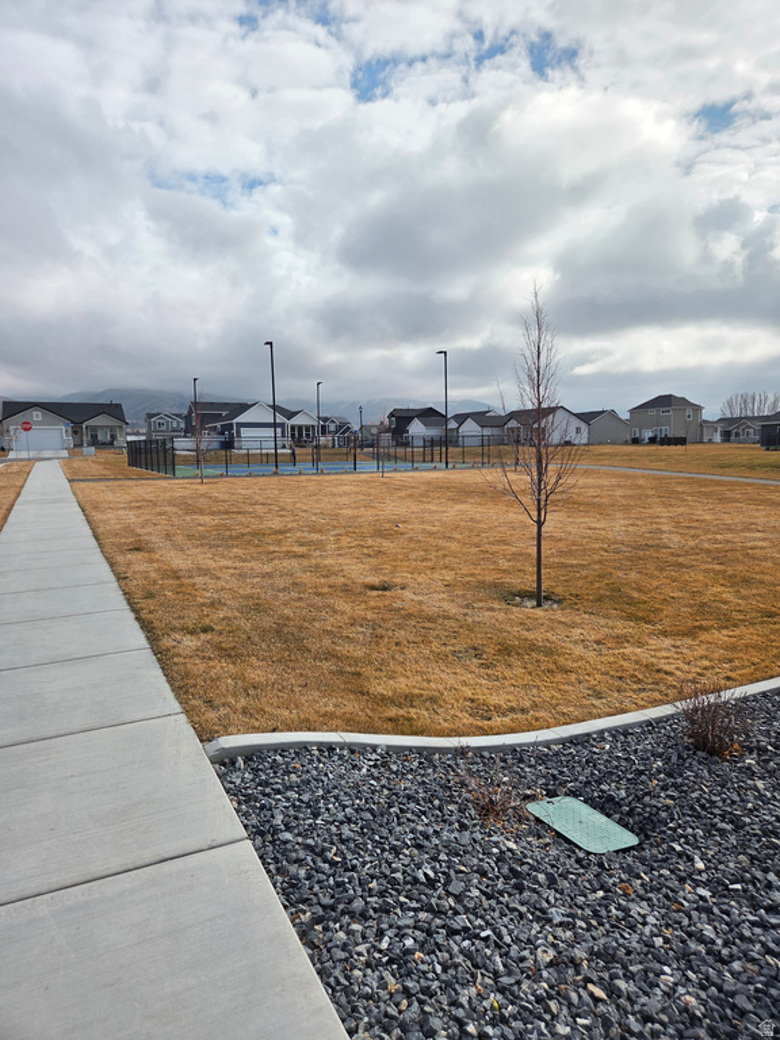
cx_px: 390
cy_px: 520
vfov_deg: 73.9
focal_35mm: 23
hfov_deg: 58.9
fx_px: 691
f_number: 1.8
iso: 64
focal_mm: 5.4
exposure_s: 1/7891
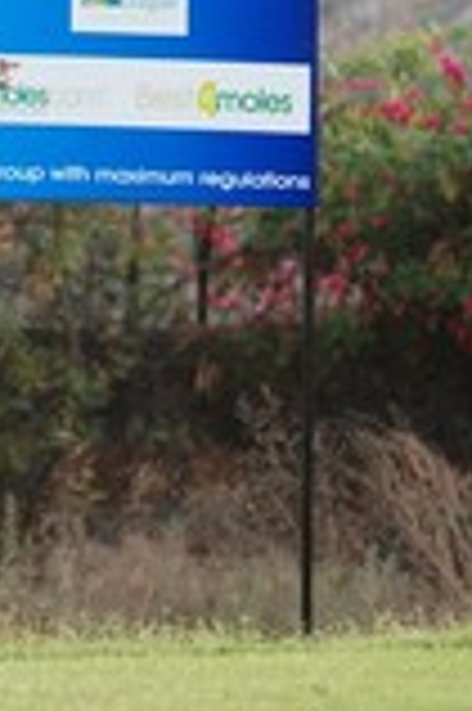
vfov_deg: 5.0
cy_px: 63
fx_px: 8080
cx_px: -97
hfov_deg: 3.3
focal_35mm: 410
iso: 200
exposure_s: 1/400
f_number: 4.5
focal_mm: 90
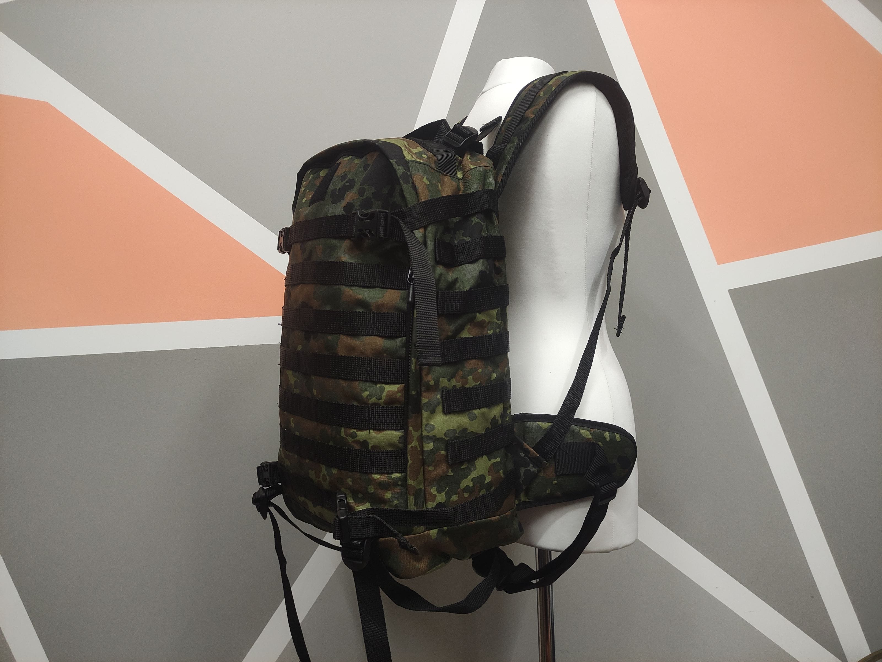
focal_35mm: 25
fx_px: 637
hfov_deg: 69.4
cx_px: 441
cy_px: 331
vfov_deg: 54.9
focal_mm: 5.43
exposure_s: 1/33
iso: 743
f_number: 1.89
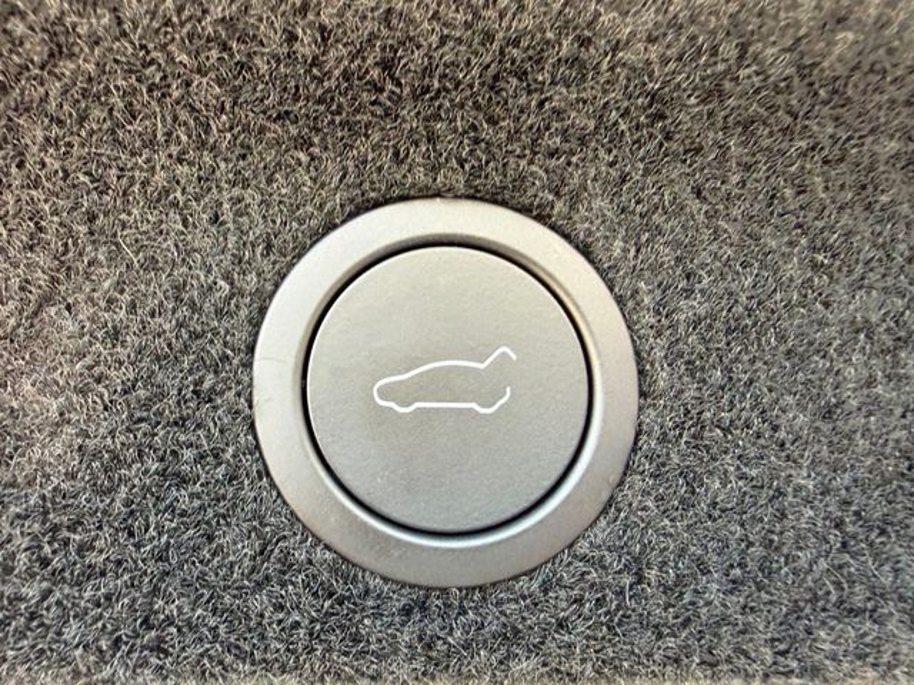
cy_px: 342
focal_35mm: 24
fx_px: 634
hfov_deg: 71.6
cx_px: 457
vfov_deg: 56.8
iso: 400
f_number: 2.2
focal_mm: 2.22
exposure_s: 1/98
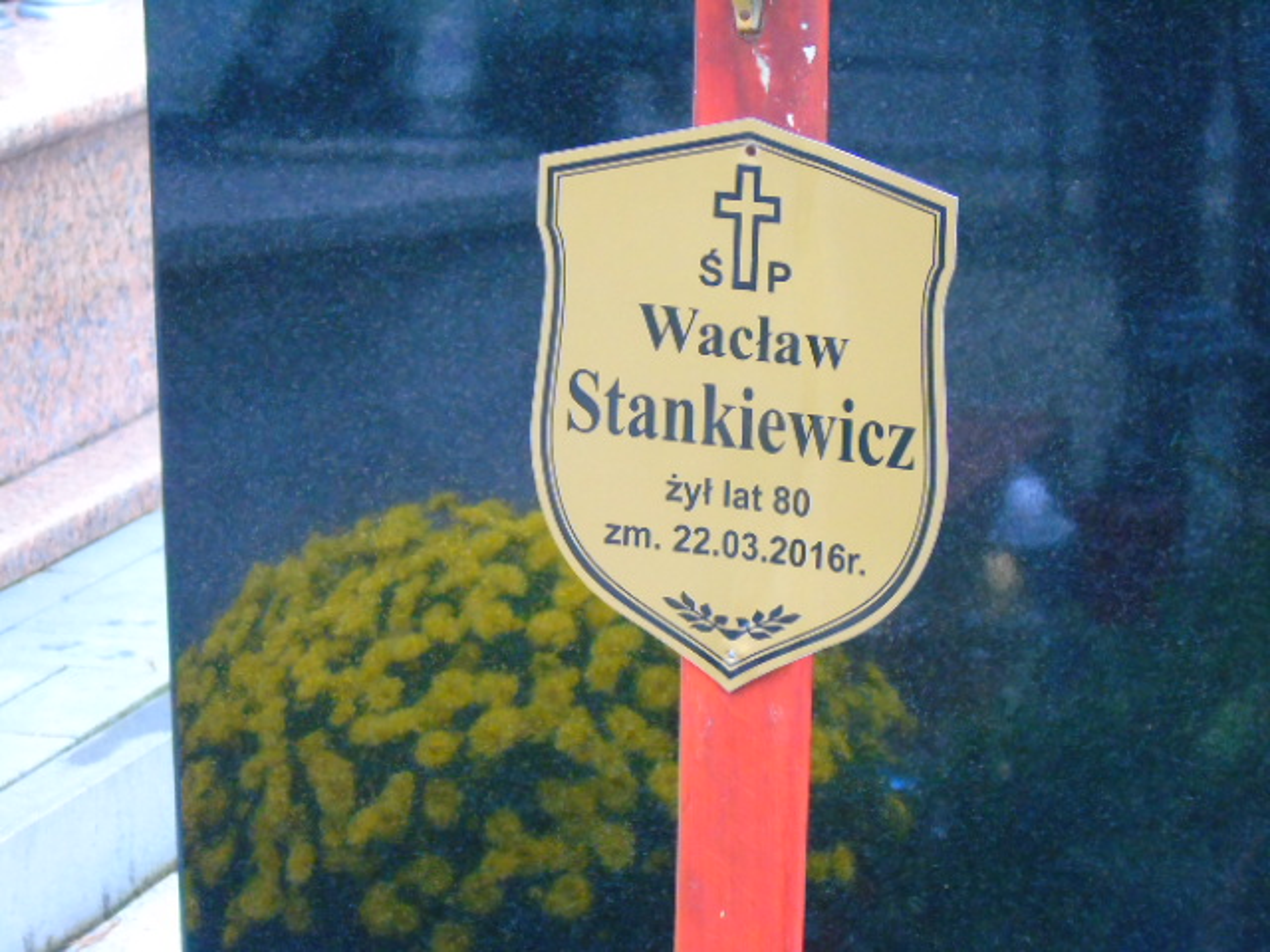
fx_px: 5210
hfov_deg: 13.9
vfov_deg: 10.4
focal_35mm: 142
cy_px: 476
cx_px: 635
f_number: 4.7
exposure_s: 1/50
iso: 800
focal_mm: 25
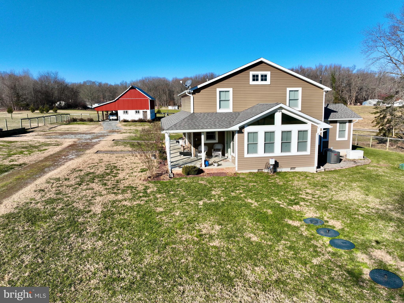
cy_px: 152
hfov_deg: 71.6
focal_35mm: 24
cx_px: 202
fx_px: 280
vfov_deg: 56.8
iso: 150
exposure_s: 1/3200
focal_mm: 12.29
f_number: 2.8
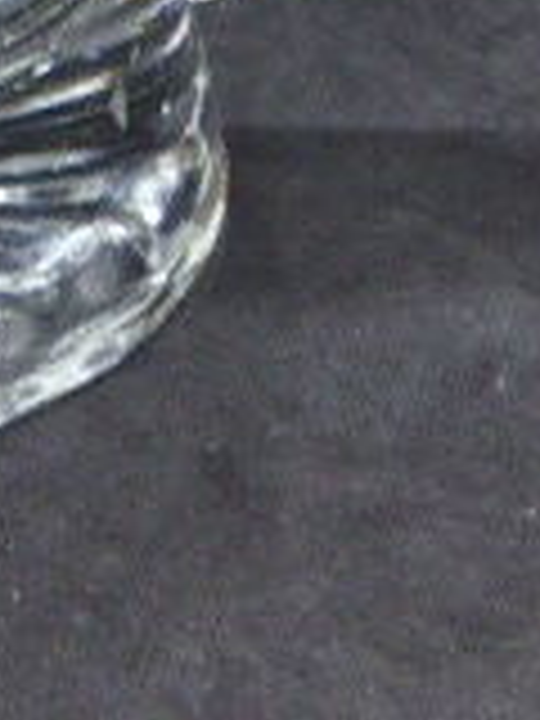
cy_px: -536
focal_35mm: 160
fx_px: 3328
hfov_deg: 9.1
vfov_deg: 11.5
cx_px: -238
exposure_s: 1/25
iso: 400
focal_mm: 6.9
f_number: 3.9
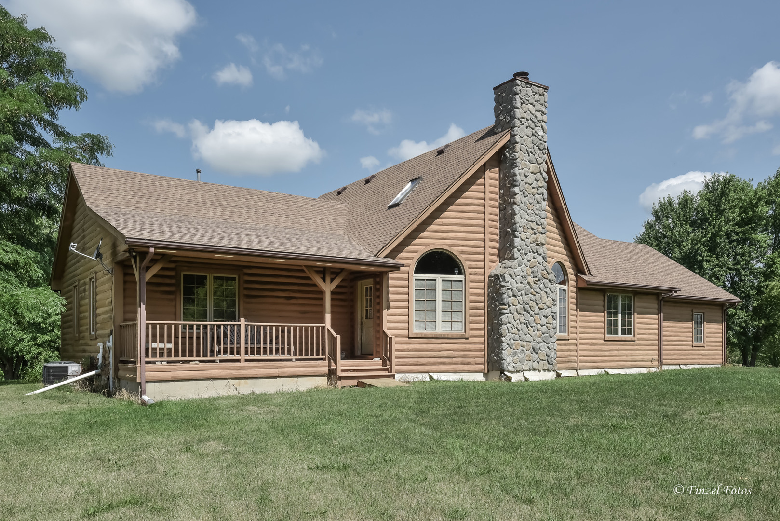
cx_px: 390
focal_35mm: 30
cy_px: 260
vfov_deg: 43.6
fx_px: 650
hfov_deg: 61.9
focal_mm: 30
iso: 250
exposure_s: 1/500
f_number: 11
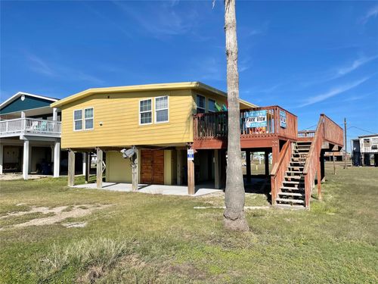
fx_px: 284
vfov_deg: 53.1
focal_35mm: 26
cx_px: 189
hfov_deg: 67.3
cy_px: 142
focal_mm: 4.2
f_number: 1.6
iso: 32
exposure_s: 1/5291
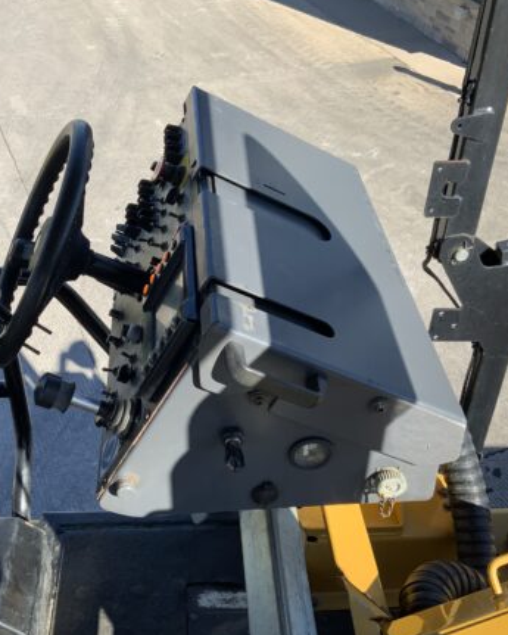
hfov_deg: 35.6
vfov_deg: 43.8
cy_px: 323
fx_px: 789
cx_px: 212
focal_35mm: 42
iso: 16
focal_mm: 3
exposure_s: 1/962
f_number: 1.8
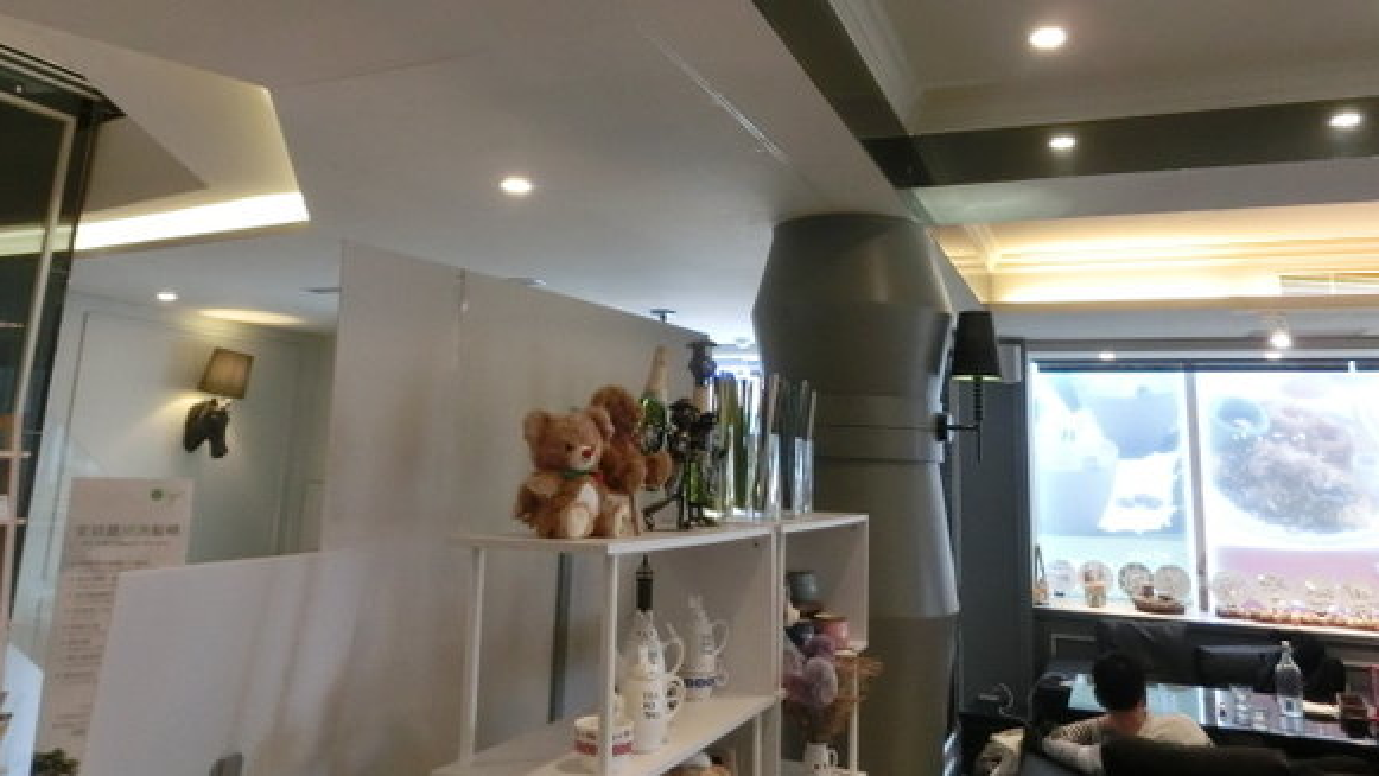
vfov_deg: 42.3
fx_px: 987
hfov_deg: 69.9
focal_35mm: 27
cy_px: 249
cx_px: 688
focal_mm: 4.24
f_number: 3
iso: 800
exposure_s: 1/80
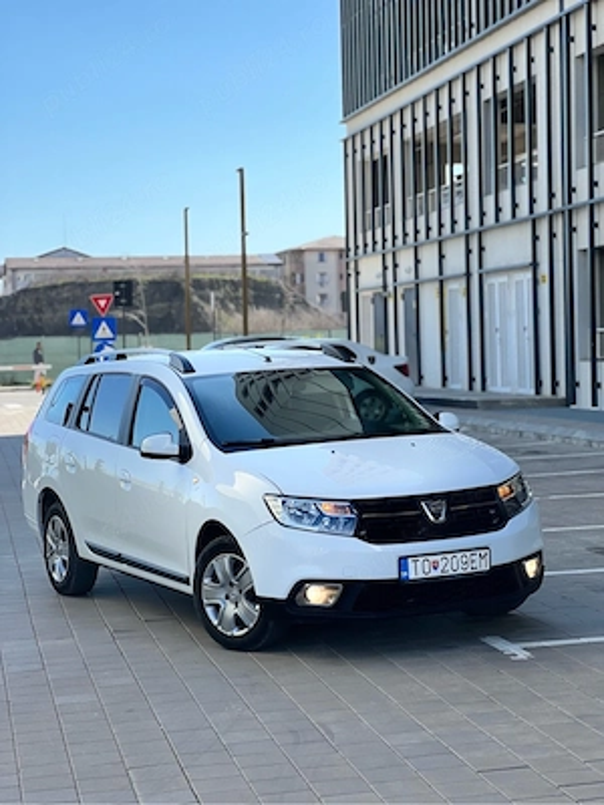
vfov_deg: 25.3
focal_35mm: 77
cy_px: 402
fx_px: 1791
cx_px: 302
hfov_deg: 19.1
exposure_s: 1/218
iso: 32
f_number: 2.8
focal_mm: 9
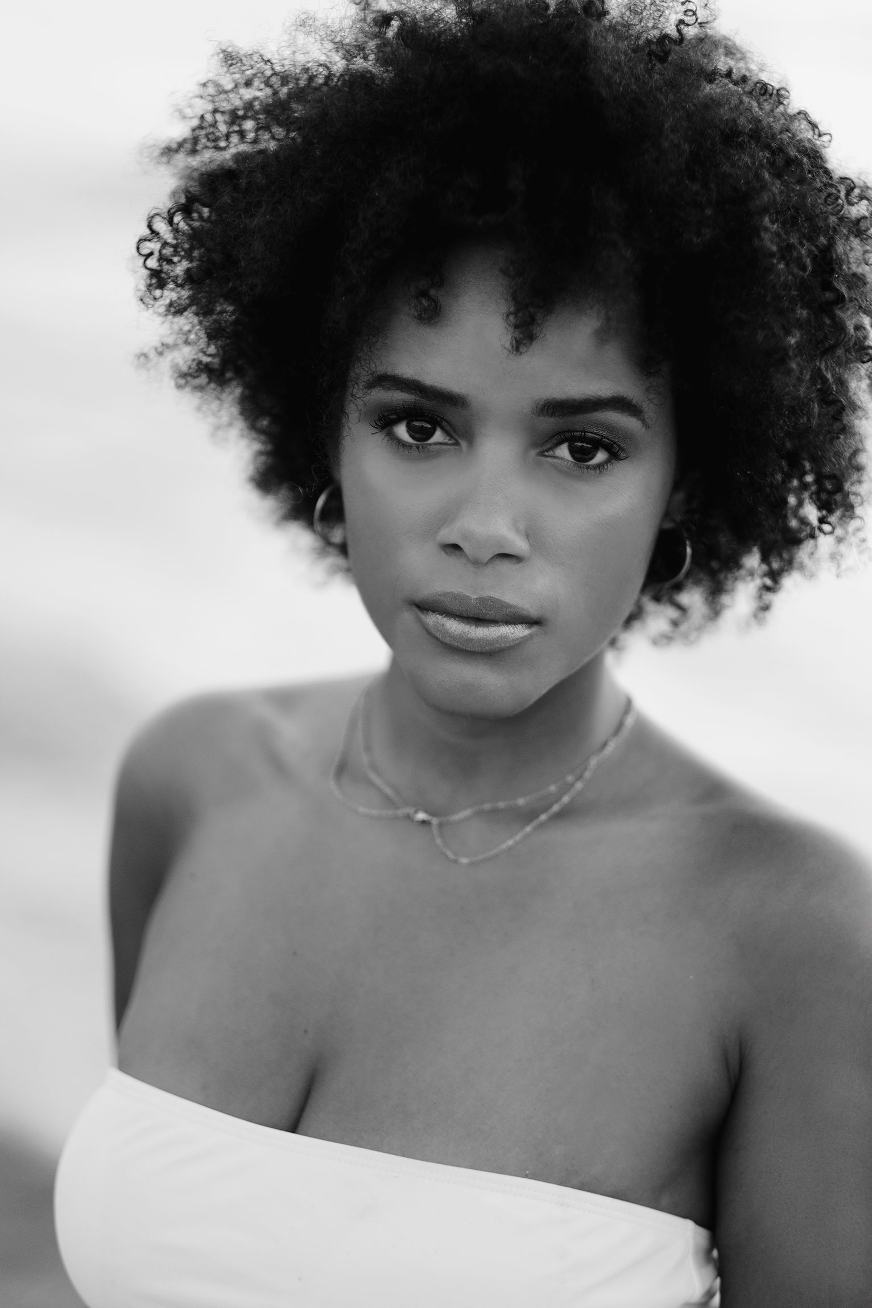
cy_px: 654
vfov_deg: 24.2
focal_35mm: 84
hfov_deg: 16.3
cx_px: 436
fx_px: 3052
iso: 400
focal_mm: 56
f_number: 1.2
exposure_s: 1/500
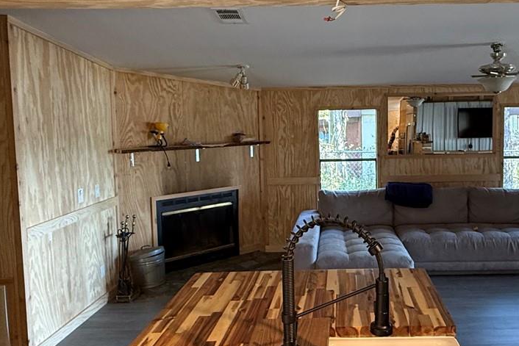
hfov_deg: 56.2
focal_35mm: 33
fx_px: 476
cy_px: 156
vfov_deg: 39.9
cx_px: 337
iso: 400
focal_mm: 2.22
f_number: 2.2
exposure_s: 1/60
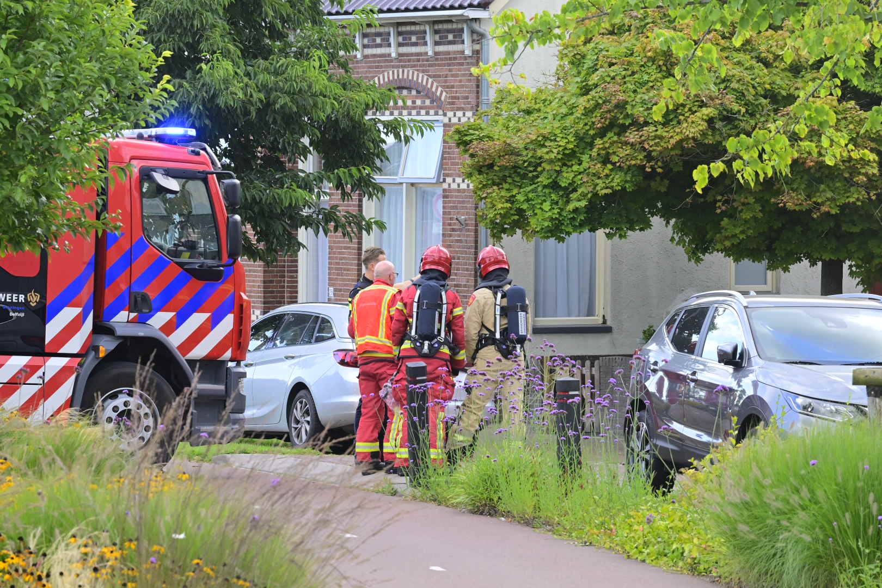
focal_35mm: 180
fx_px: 4410
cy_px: 294
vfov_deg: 7.6
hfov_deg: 11.4
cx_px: 441
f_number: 6.3
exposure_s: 1/500
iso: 800
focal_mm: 120
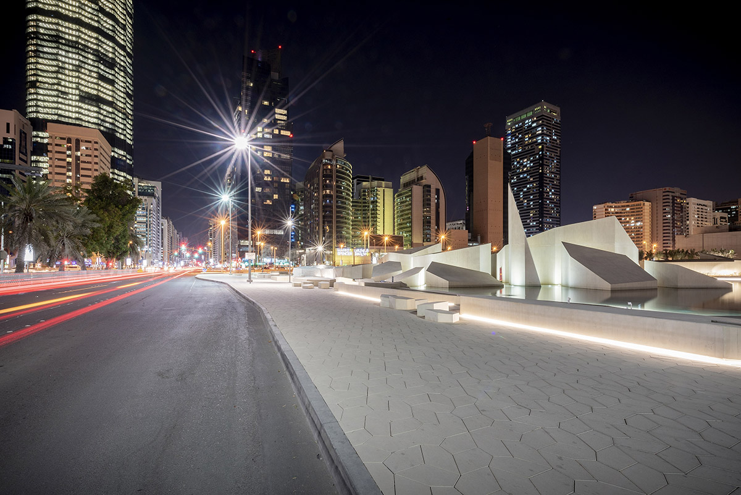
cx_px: 370
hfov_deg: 96.7
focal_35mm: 16
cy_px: 248
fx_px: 329
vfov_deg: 73.8
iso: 100
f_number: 22
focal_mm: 16
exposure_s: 30
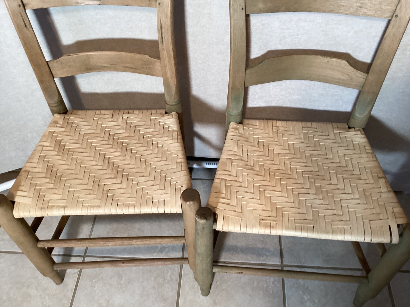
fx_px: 367
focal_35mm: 31
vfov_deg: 45.4
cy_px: 154
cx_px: 205
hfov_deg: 58.3
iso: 250
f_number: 2.4
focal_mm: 3.3
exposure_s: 1/50
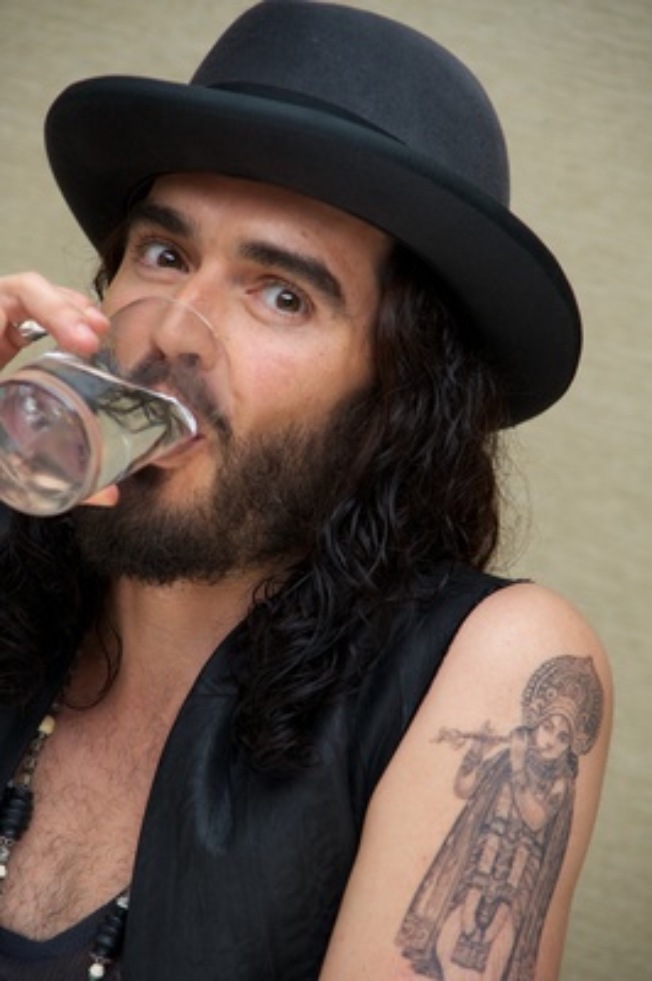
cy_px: 490
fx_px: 5442
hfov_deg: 6.9
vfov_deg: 10.3
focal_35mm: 200
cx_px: 326
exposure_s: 1/100
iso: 400
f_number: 8
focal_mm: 200
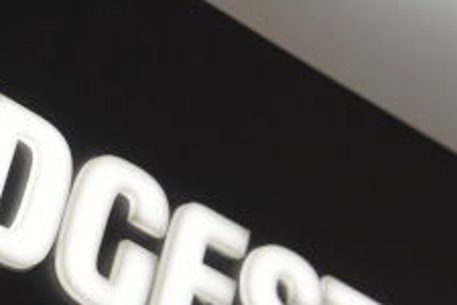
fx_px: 5065
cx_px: 191
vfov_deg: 3.4
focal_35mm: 399
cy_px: 66
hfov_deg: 5.2
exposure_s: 1/160
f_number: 4.5
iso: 250
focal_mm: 69
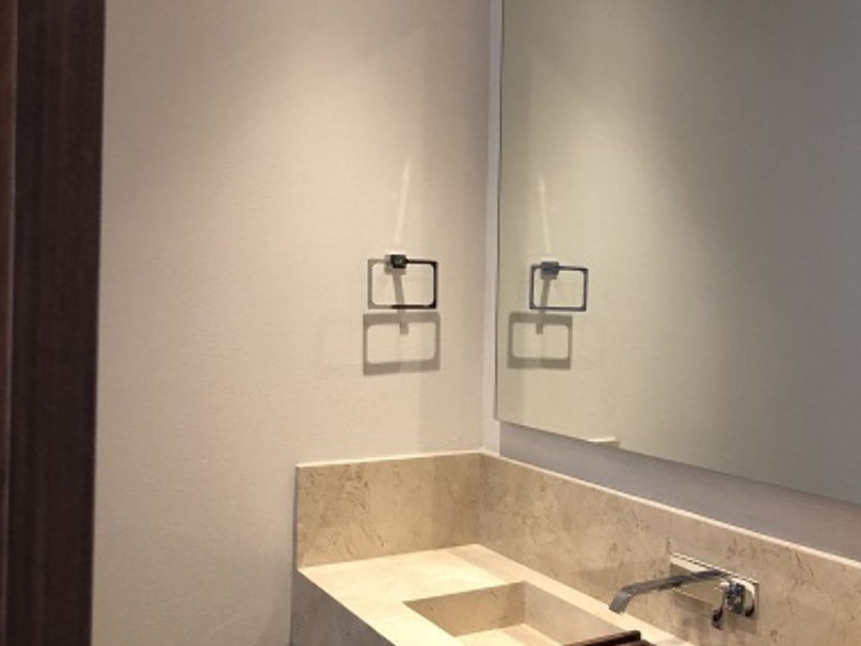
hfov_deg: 49.9
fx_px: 920
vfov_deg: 38.7
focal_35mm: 37
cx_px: 511
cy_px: 315
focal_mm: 3.99
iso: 40
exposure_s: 1/20
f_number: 1.8
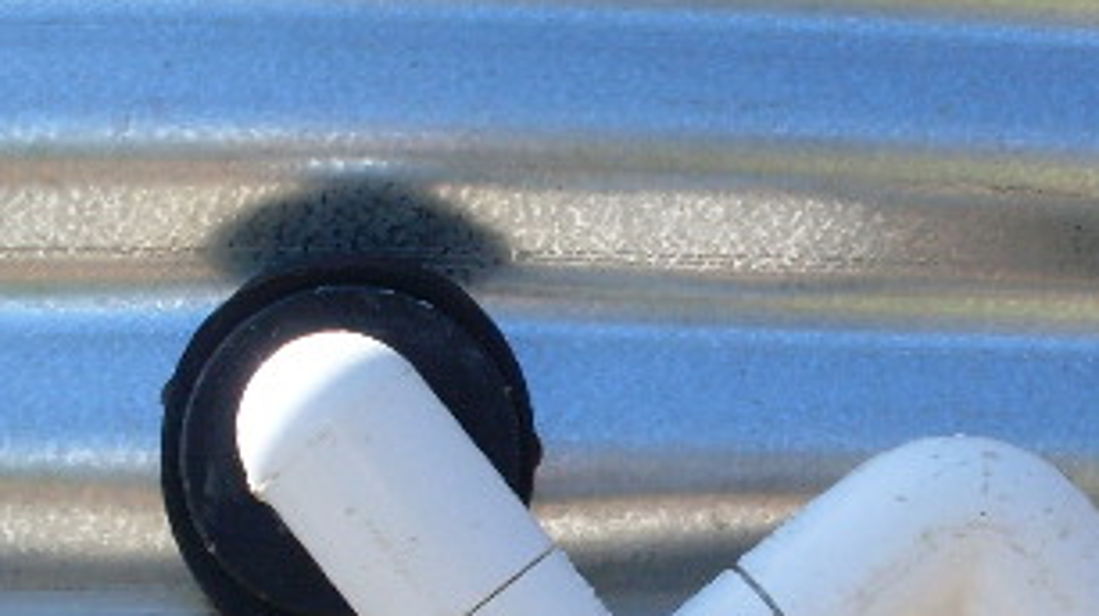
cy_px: 605
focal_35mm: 108
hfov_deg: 19.7
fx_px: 3144
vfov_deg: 11.1
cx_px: 795
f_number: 8.4
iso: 80
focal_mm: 6.3
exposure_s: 1/90
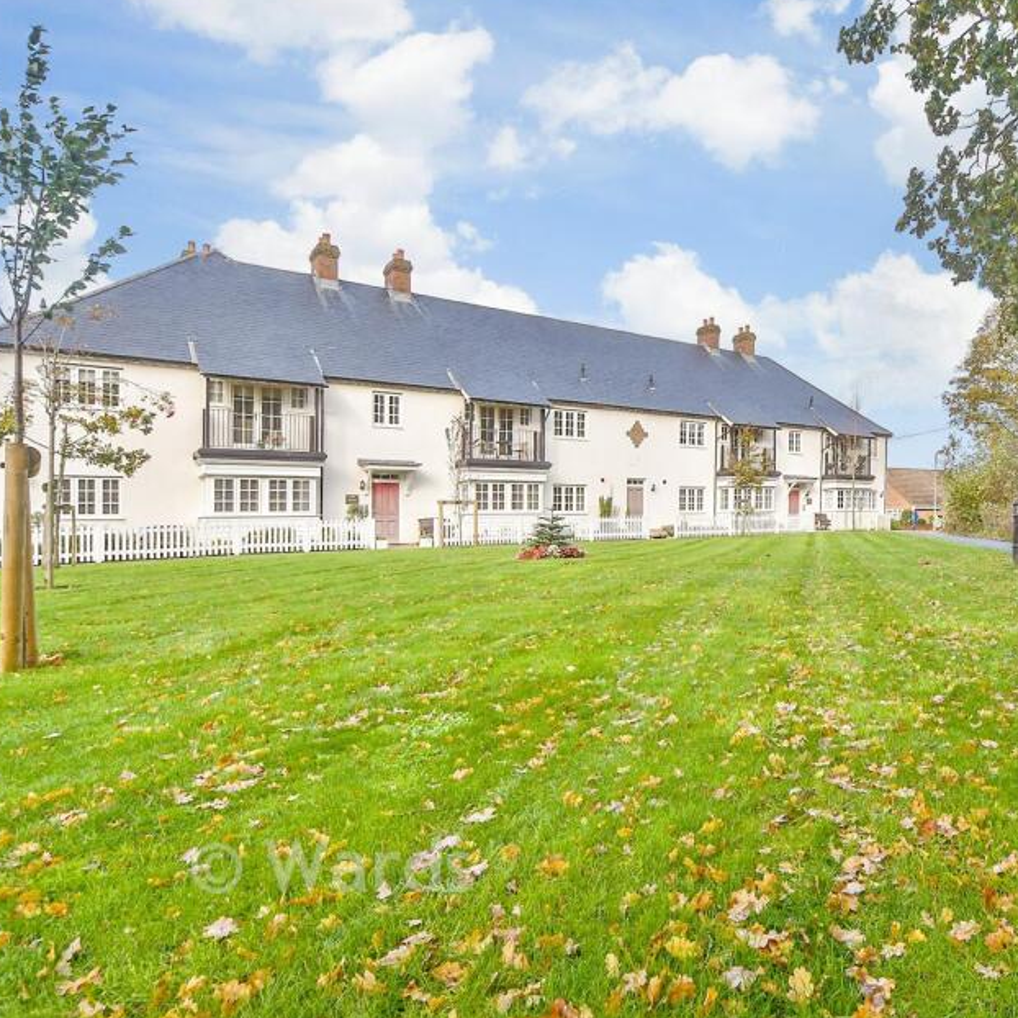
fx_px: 699
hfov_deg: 68.5
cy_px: 484
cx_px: 735
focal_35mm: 21
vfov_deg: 72.1
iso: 160
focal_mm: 10
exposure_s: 1/100
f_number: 8
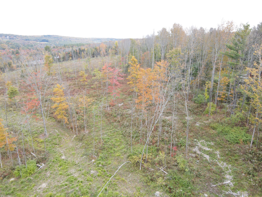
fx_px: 182
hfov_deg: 71.6
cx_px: 131
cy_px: 98
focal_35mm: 24
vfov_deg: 56.8
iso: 100
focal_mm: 4.5
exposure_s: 1/60
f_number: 2.8
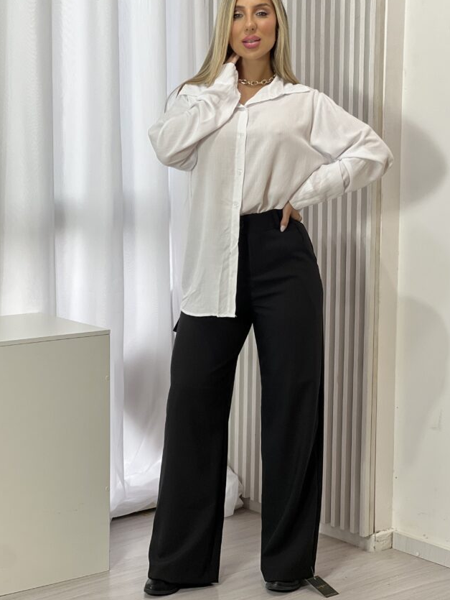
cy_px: 292
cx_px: 237
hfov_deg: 17.2
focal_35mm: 86
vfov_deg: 22.7
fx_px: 1489
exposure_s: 1/120
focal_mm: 9
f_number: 2.8
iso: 125
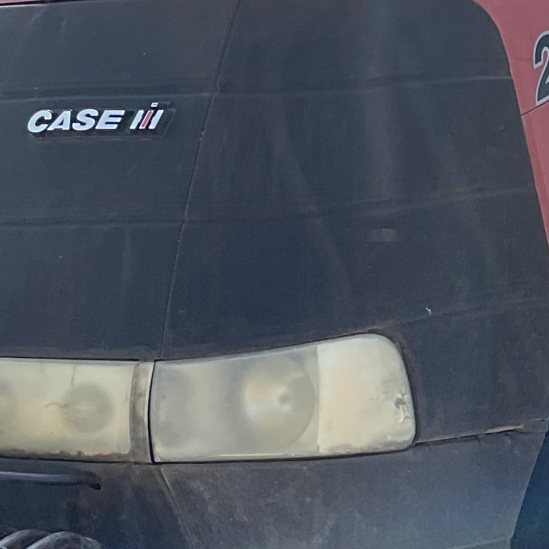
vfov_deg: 16.4
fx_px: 1902
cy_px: 260
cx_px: 698
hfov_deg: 15.7
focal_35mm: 106
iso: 16
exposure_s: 1/442
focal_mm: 3
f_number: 1.8
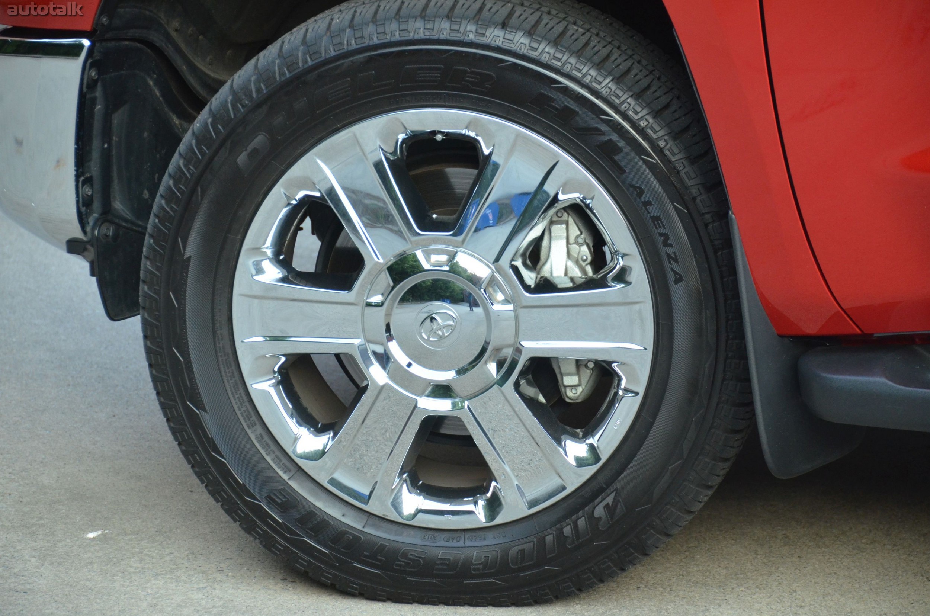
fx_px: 4641
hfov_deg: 11.4
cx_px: 465
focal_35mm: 180
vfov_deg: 7.6
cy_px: 308
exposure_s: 1/250
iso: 1600
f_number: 5.3
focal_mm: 120
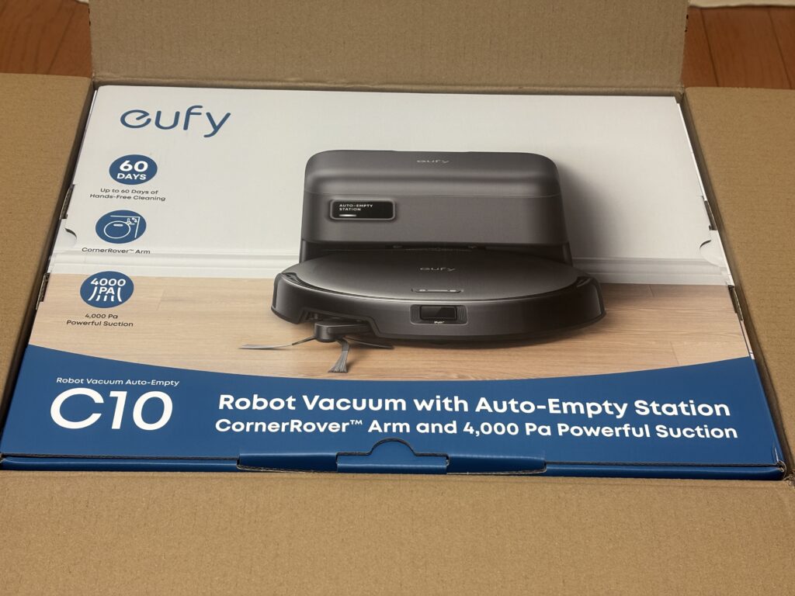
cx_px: 398
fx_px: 1194
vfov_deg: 28.0
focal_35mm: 52
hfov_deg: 36.8
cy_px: 298
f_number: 1.6
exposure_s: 1/33
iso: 160
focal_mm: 5.96
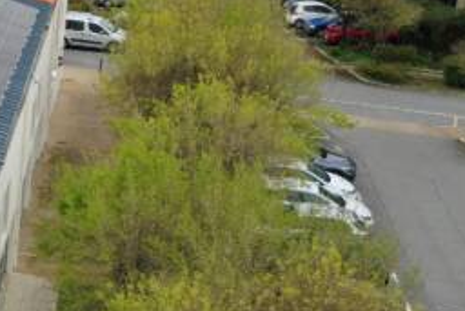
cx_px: -243
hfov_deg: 18.9
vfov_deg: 14.6
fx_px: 1215
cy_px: 197
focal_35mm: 94
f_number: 5
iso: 100
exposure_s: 1/200
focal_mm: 10.26
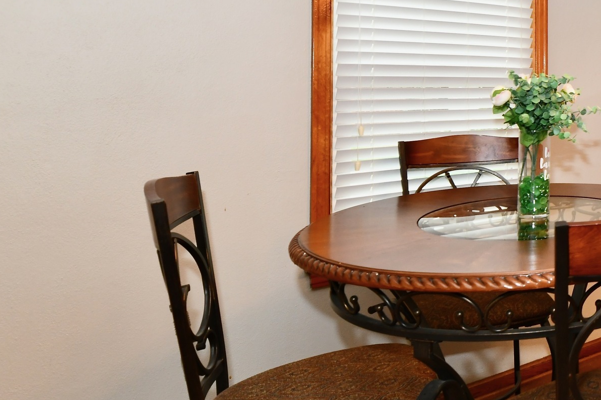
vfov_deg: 36.0
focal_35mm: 36
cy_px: 100
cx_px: 713
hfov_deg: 39.3
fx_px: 601
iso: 640
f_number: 6.3
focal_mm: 14
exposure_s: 1/60
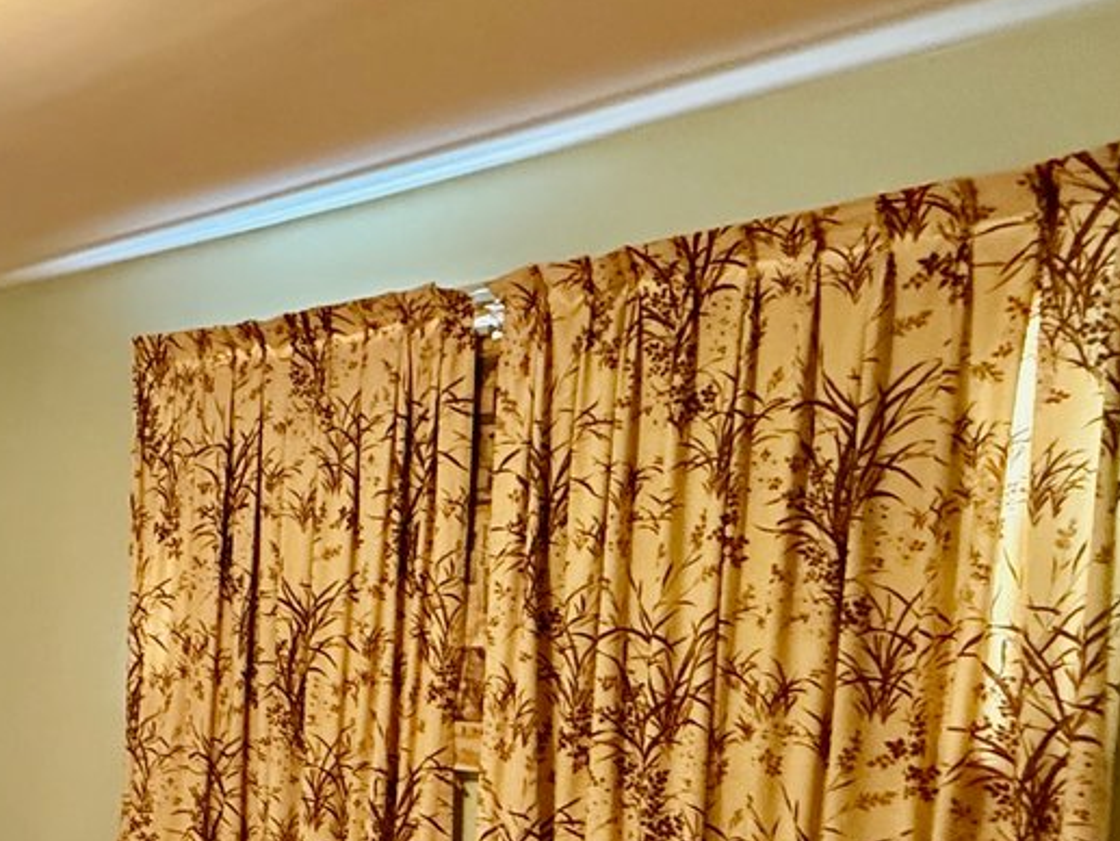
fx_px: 1327
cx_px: -261
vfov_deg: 33.9
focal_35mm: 41
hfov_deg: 35.0
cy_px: 695
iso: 640
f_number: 2.2
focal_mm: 2.22
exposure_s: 1/60
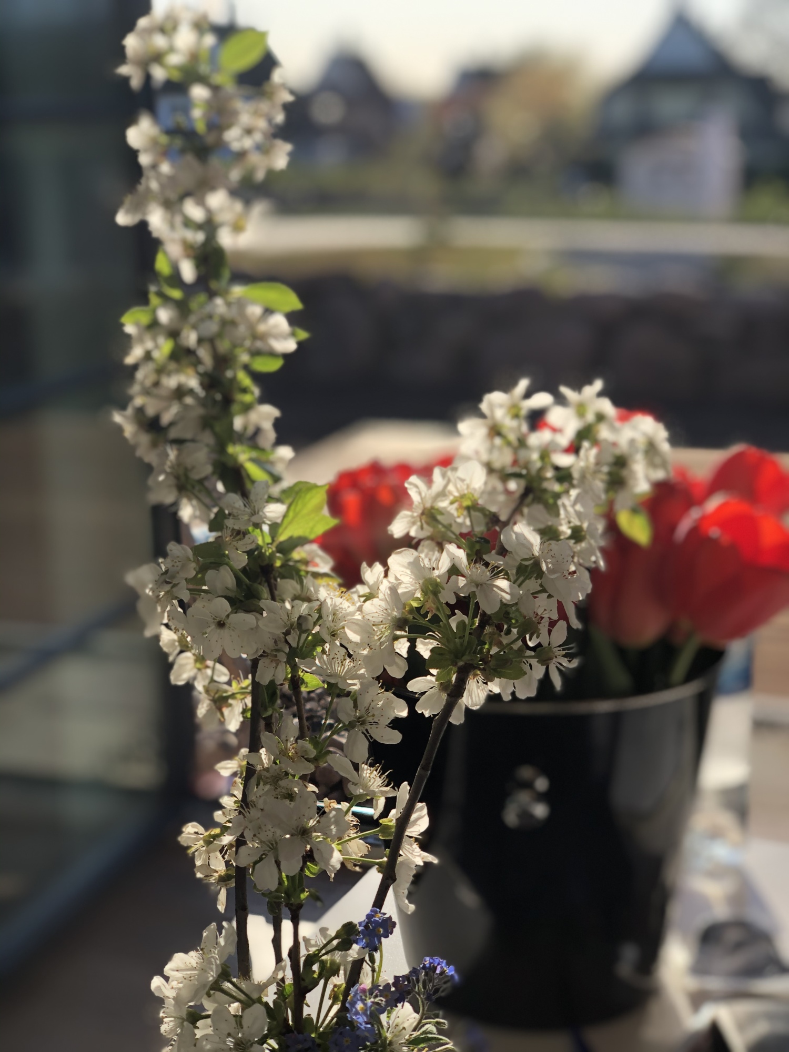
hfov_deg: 28.0
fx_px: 1580
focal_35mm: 52
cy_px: 526
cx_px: 394
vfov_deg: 36.8
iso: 16
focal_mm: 6
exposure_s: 1/615
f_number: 2.4
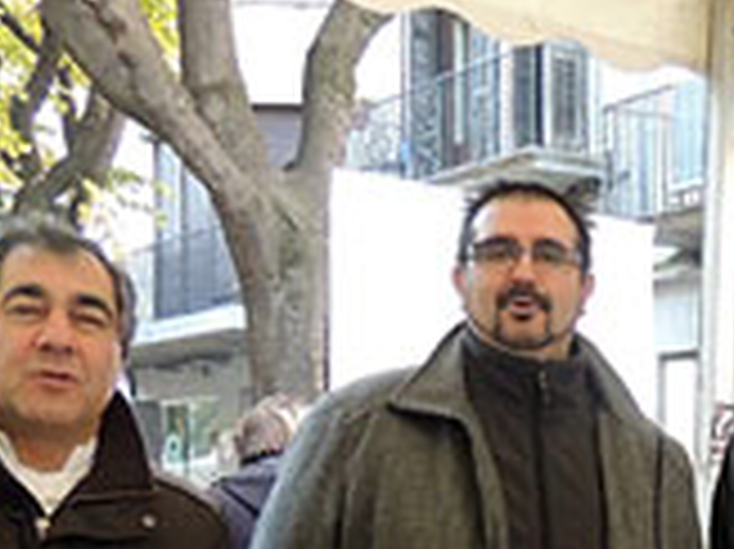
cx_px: 784
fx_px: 1526
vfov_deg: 19.0
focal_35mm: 72
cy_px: 702
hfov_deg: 25.3
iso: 400
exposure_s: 1/30
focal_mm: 4.3
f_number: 3
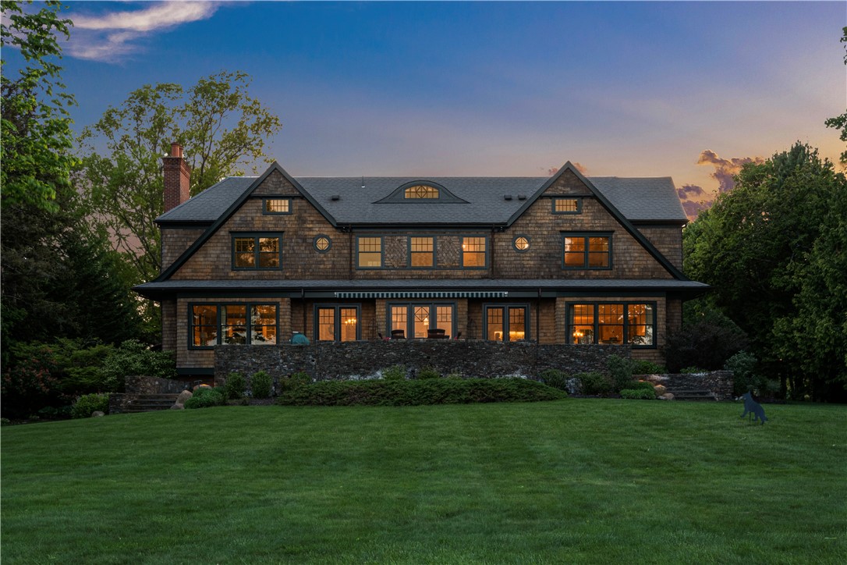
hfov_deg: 53.1
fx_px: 847
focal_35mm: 36
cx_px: 424
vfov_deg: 36.9
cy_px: 282
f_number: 14
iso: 400
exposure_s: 1/3
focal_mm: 24
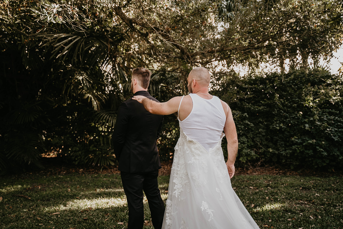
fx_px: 419
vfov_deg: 30.5
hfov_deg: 44.5
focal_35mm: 44
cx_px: 172
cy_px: 114
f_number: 2.8
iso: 250
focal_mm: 44
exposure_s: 1/250
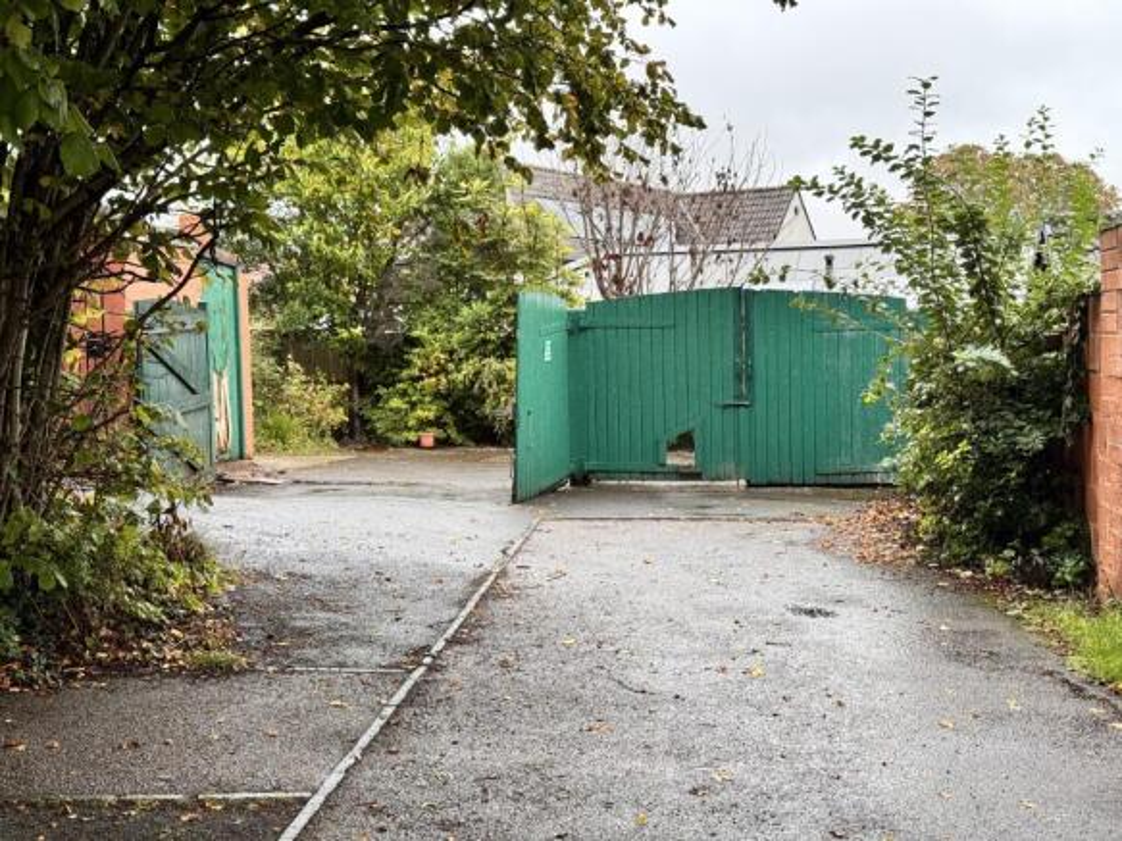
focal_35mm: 48
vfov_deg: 30.3
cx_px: 561
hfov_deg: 39.7
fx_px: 1555
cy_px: 420
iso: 50
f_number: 1.78
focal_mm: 6.76
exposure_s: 1/121
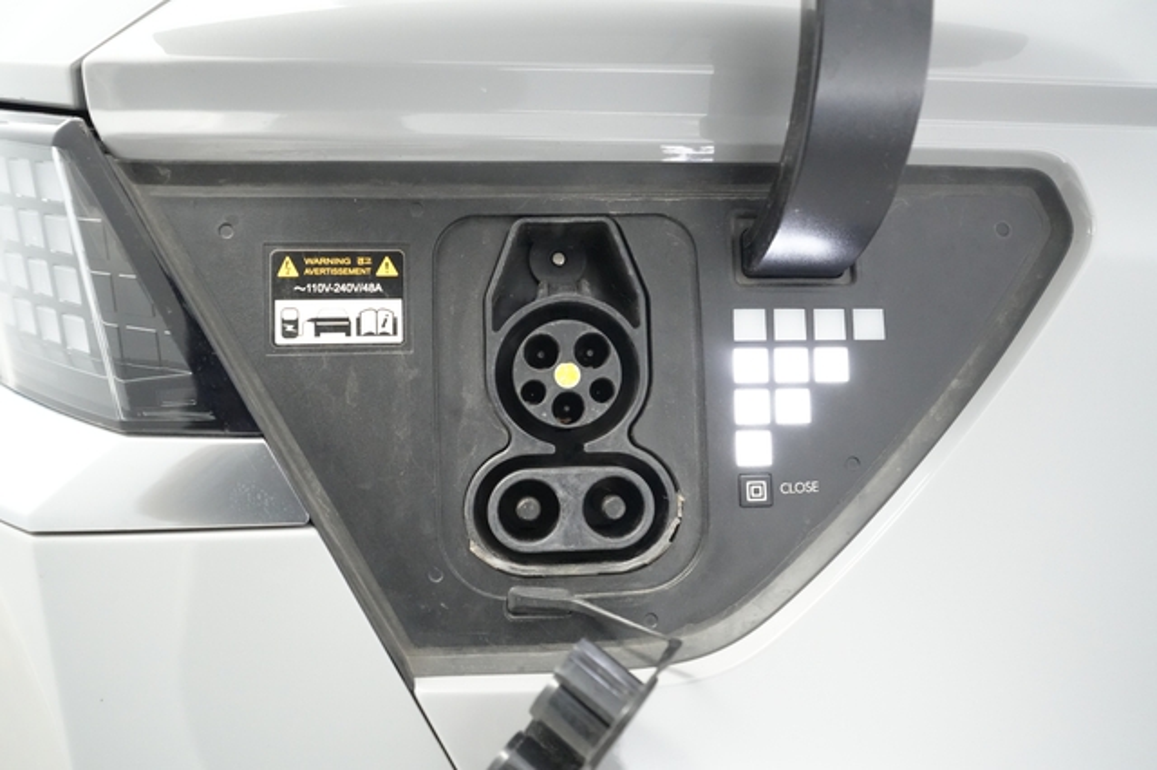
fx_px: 899
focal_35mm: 28
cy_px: 385
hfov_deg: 65.5
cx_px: 578
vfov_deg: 46.4
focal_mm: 28
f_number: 4
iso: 12800
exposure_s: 1/160
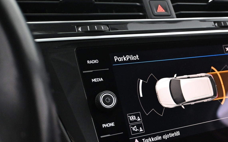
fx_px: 323
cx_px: 159
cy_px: 91
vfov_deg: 24.8
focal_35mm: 52
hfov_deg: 38.3
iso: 3600
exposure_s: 1/40
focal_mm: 24
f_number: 4.2
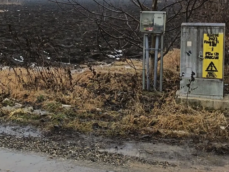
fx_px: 417
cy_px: 38
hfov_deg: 30.2
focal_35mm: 63
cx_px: 54
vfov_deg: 23.0
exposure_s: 1/600
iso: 372
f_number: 1.75
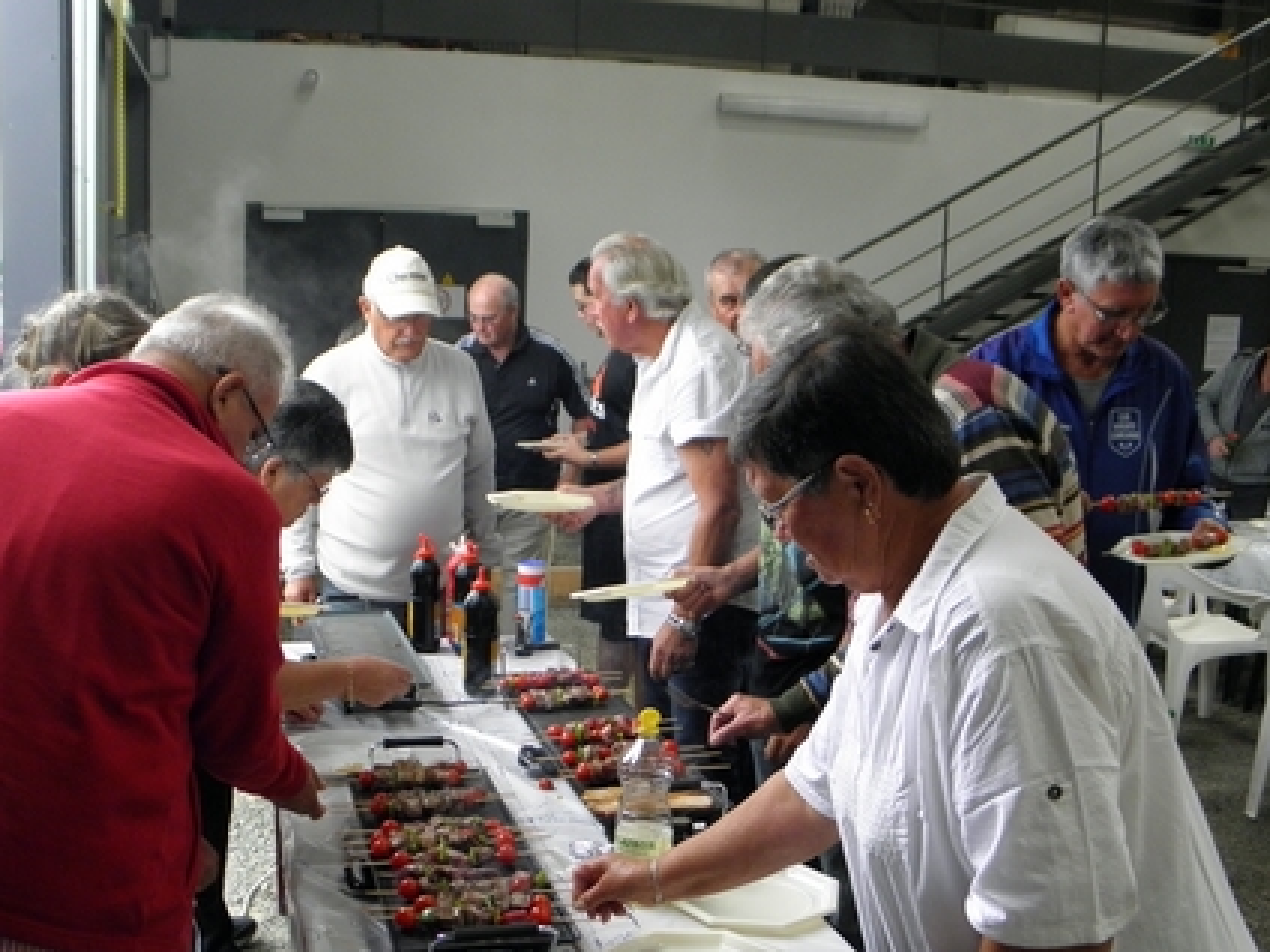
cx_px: 544
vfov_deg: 37.4
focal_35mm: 38
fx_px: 1394
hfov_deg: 48.8
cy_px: 618
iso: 160
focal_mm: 5
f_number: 3.5
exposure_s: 1/100
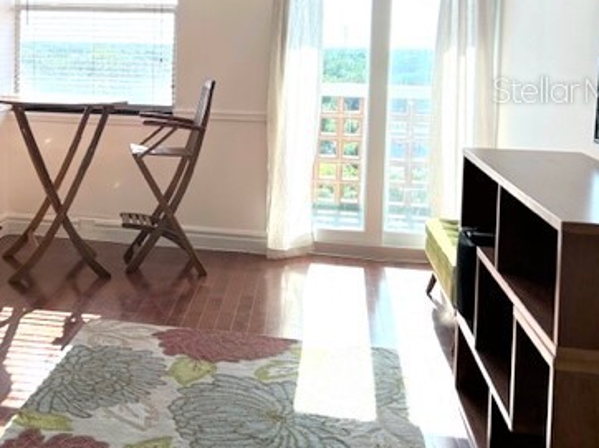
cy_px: 89
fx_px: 795
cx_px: 119
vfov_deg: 30.7
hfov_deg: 39.6
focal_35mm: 46
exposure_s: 1/561
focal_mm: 5.7
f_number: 1.5
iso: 50
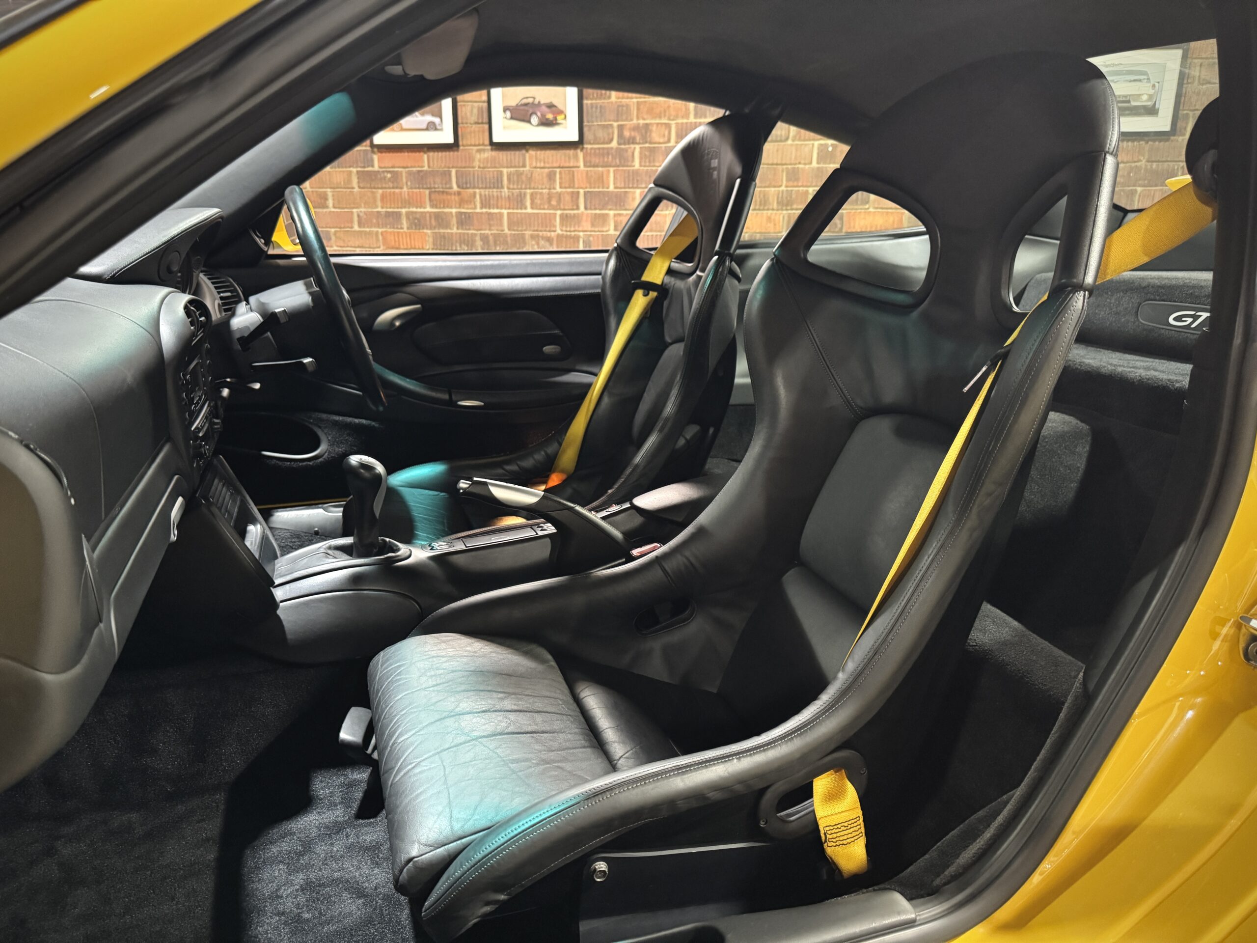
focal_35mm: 24
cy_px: 472
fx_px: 872
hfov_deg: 71.6
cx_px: 628
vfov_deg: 56.8
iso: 800
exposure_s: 1/33
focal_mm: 6.76
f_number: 1.78
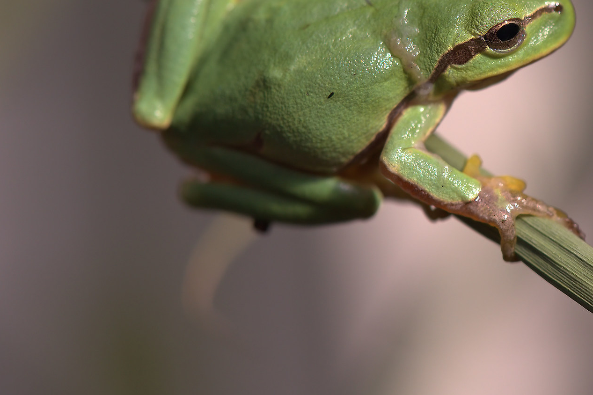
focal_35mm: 199
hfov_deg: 10.3
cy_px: 68
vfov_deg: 6.9
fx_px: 3277
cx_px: 488
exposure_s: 1/800
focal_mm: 105
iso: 800
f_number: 8
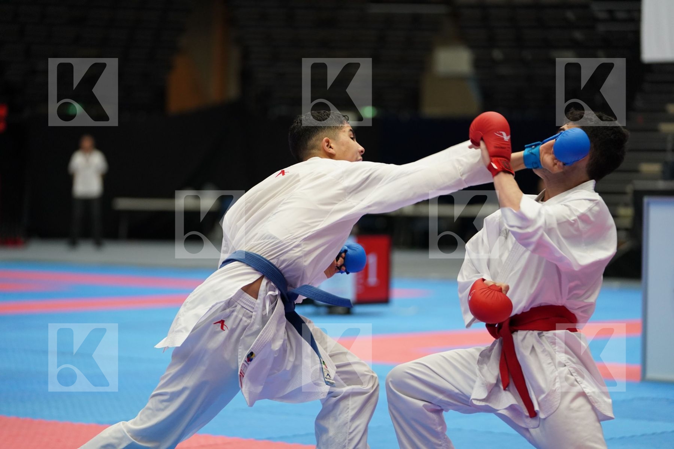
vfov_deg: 10.7
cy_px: 224
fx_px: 2396
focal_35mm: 128
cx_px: 337
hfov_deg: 16.0
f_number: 2.8
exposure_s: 1/1000
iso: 2500
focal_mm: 128
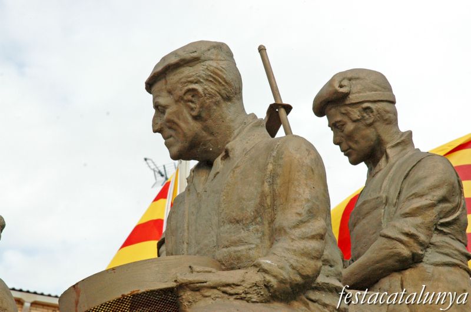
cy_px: 156
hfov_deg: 21.9
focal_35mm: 93
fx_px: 1215
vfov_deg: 14.7
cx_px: 236
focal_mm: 62
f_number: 13
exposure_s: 1/640
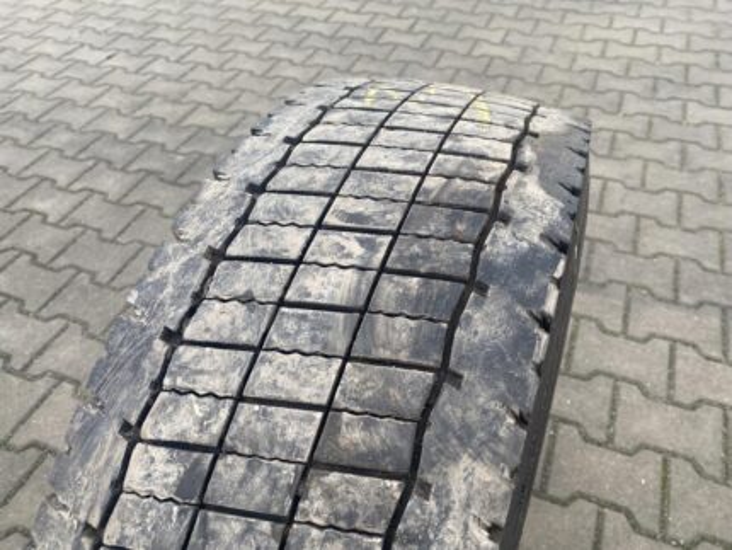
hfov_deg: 67.3
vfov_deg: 53.1
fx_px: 550
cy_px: 275
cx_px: 366
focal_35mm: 26
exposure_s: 1/122
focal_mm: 4.25
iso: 40
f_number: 1.8
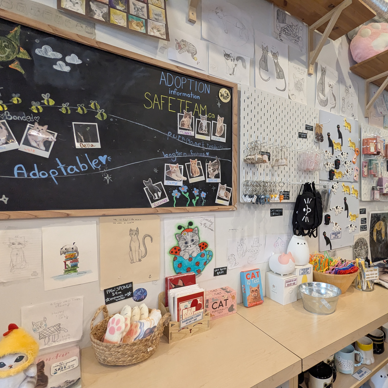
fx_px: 241
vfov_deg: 77.7
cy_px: 195
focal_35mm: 19
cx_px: 256
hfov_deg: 75.4
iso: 553
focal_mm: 2.35
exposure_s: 1/120
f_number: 2.2
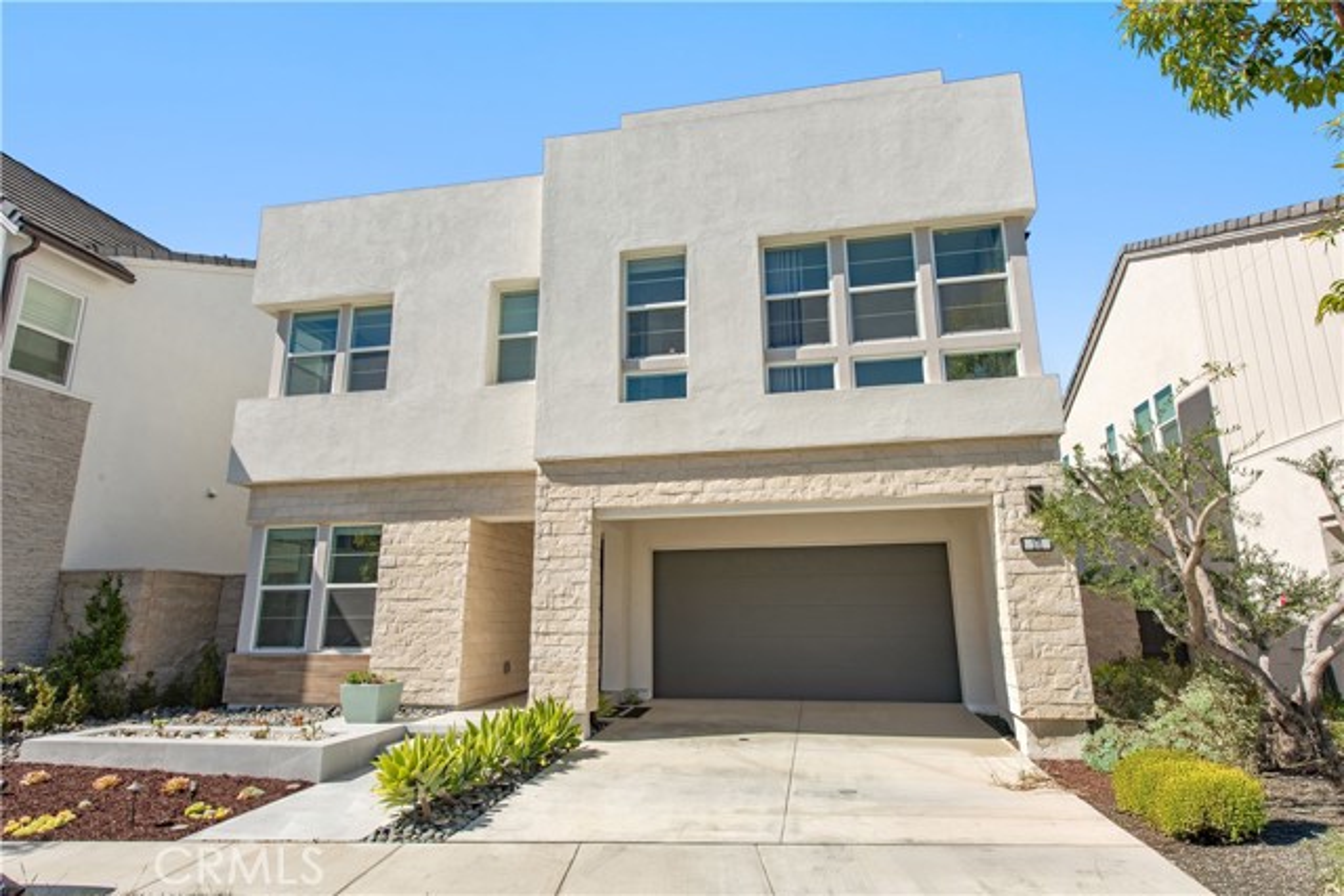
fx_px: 747
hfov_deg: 84.0
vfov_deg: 62.0
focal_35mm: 20
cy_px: 448
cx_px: 672
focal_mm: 20
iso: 100
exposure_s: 1/200
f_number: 11
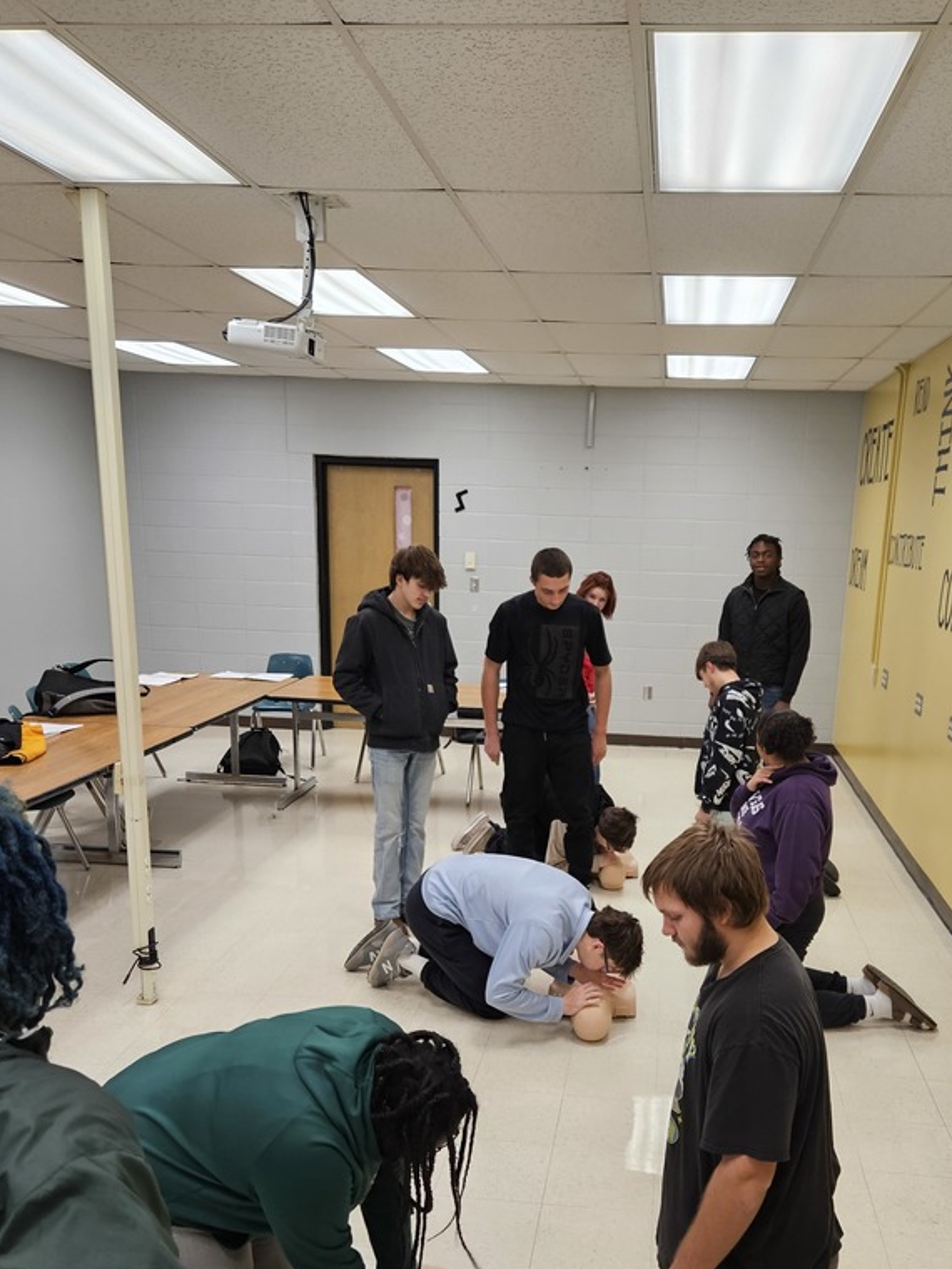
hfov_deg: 45.2
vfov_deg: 57.5
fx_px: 1137
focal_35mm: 31
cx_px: 570
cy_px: 811
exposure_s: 1/120
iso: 160
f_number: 1.8
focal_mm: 5.4
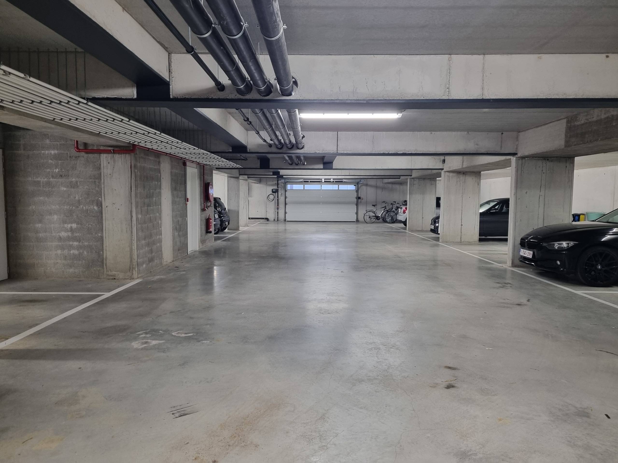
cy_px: 232
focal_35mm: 26
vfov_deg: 53.1
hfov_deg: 67.3
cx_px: 309
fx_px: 464
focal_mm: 5.4
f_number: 1.8
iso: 250
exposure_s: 1/50
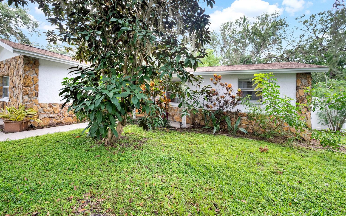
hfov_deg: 109.2
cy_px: 112
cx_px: 162
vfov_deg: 82.8
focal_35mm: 13
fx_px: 123
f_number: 4.5
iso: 800
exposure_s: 1/320
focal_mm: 12
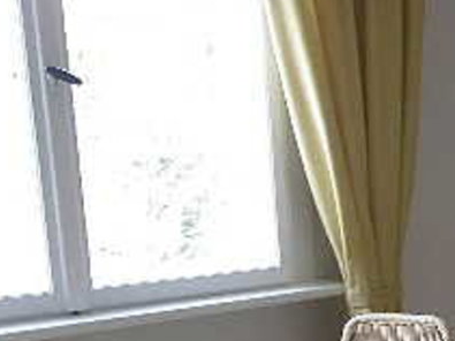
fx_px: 1117
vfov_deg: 16.6
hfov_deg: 21.2
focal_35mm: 85
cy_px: 412
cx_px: 561
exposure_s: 1/60
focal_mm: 4.9
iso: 200
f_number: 2.6
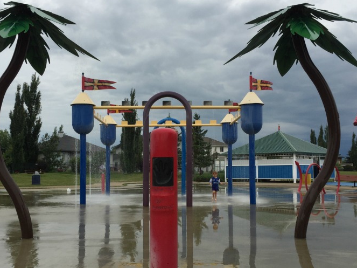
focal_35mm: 35
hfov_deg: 52.5
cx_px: 161
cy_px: 132
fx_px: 361
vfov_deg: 40.7
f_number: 2.2
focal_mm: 4.15
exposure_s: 1/1068
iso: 32
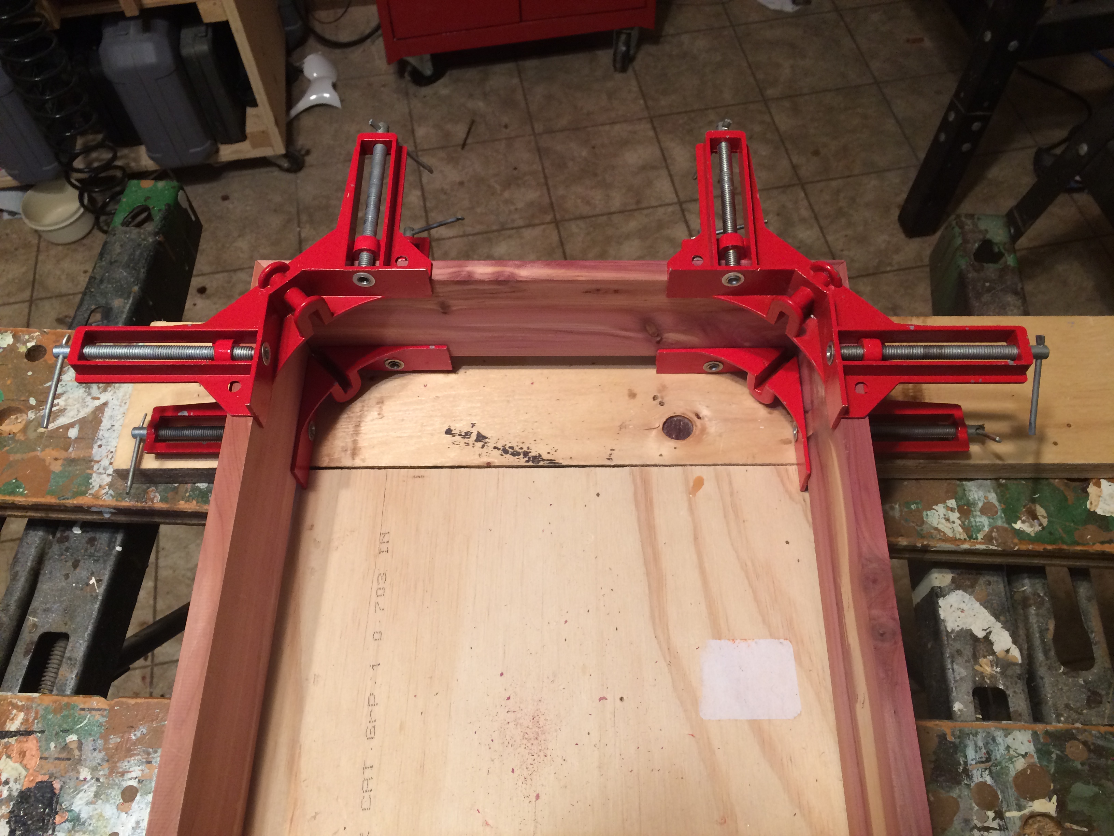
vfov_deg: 48.2
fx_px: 933
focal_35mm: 29
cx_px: 557
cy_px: 418
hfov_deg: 61.7
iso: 100
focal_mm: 4.15
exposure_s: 1/30
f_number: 2.2
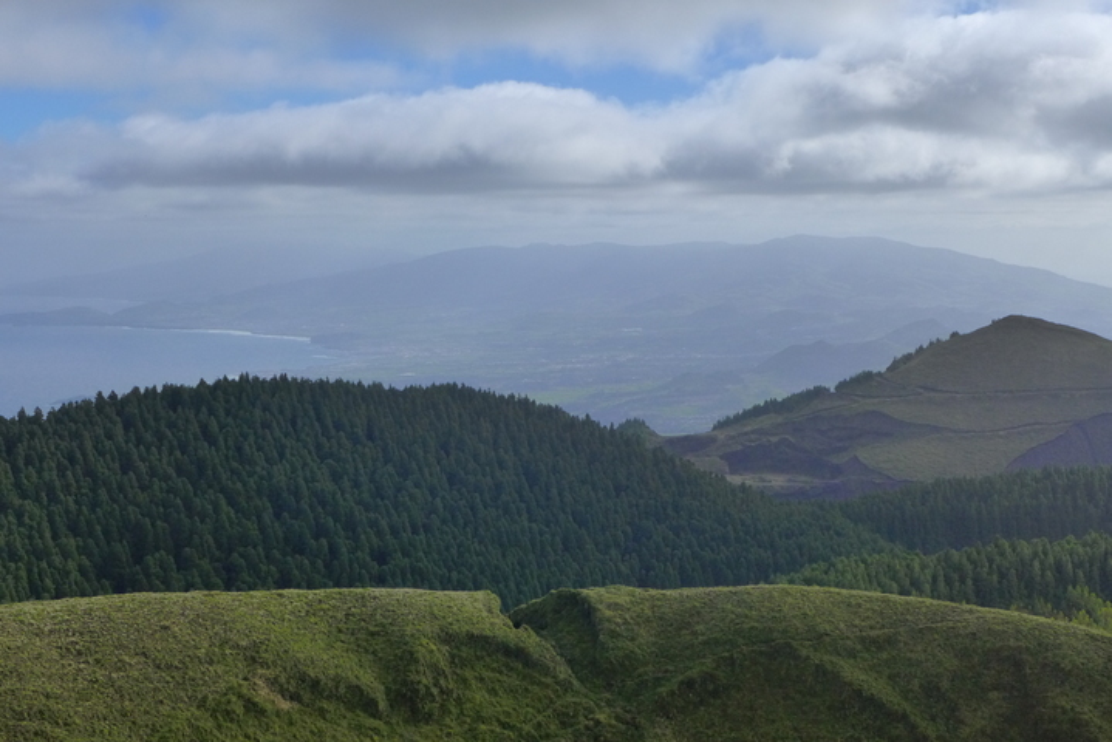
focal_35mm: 65
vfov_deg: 20.9
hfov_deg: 30.9
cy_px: 371
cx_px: 556
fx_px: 2008
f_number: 4.5
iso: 400
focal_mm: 12.8
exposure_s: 1/2000
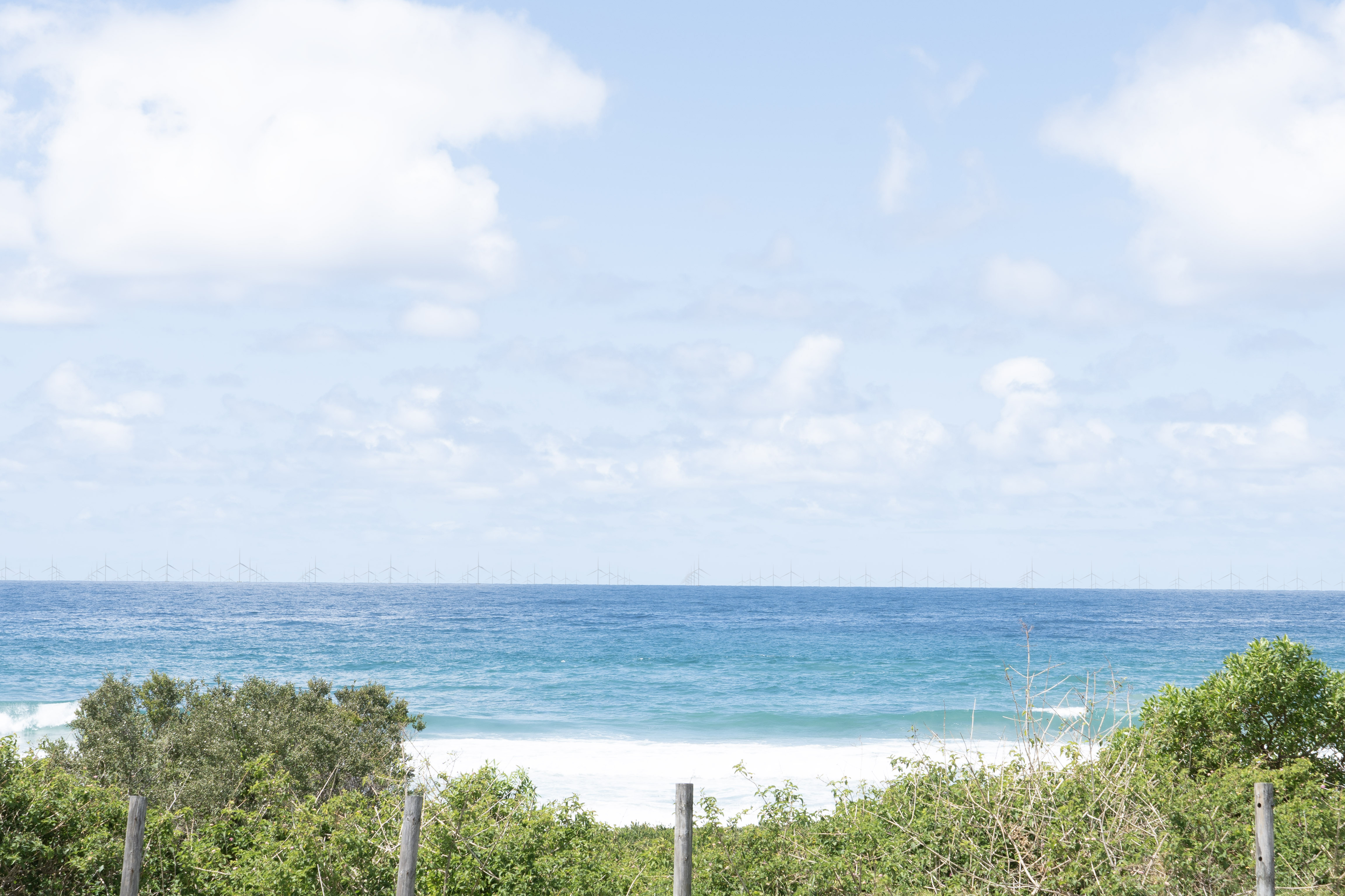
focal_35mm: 36
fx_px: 1345
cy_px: 448
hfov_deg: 53.1
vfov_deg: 36.9
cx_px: 672
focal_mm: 24
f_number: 10
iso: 100
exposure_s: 1/200
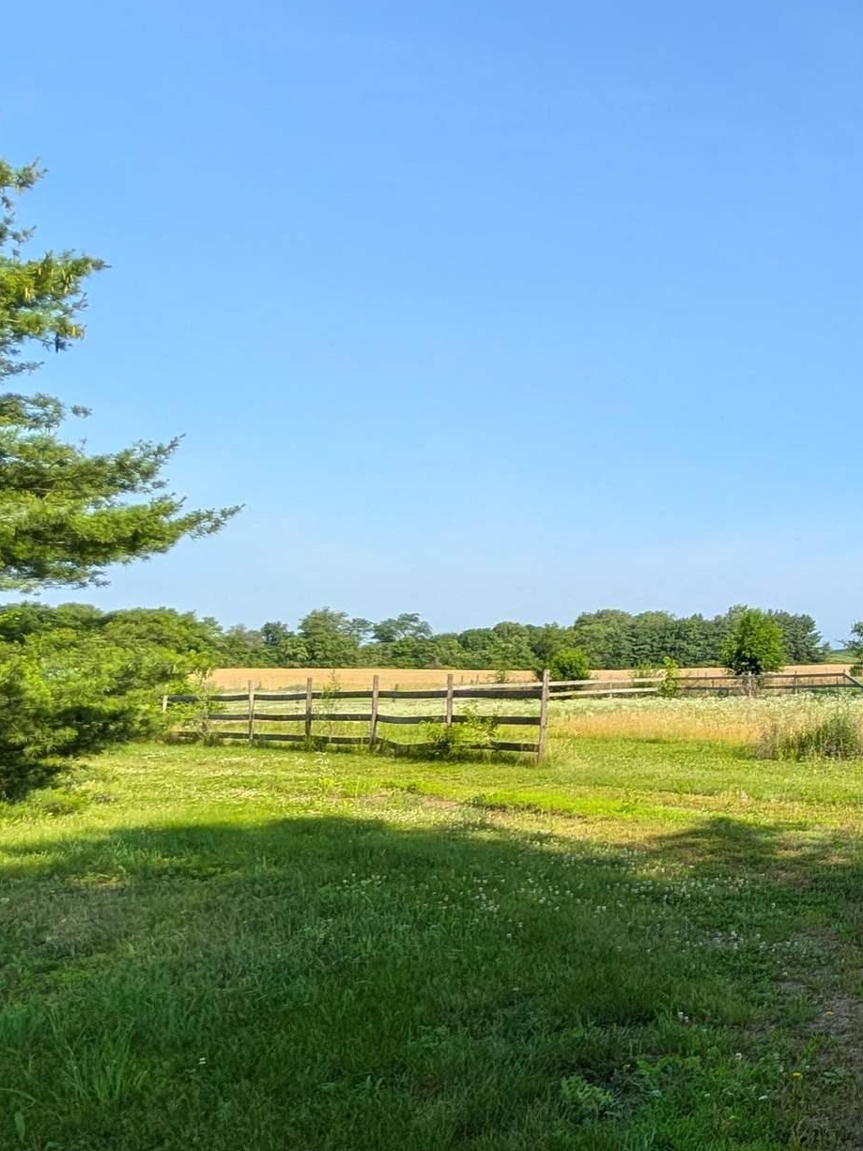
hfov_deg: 35.4
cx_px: 1066
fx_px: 998
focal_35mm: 30
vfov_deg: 59.6
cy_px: 669
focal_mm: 2.02
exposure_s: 1/1672
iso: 55
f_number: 1.7
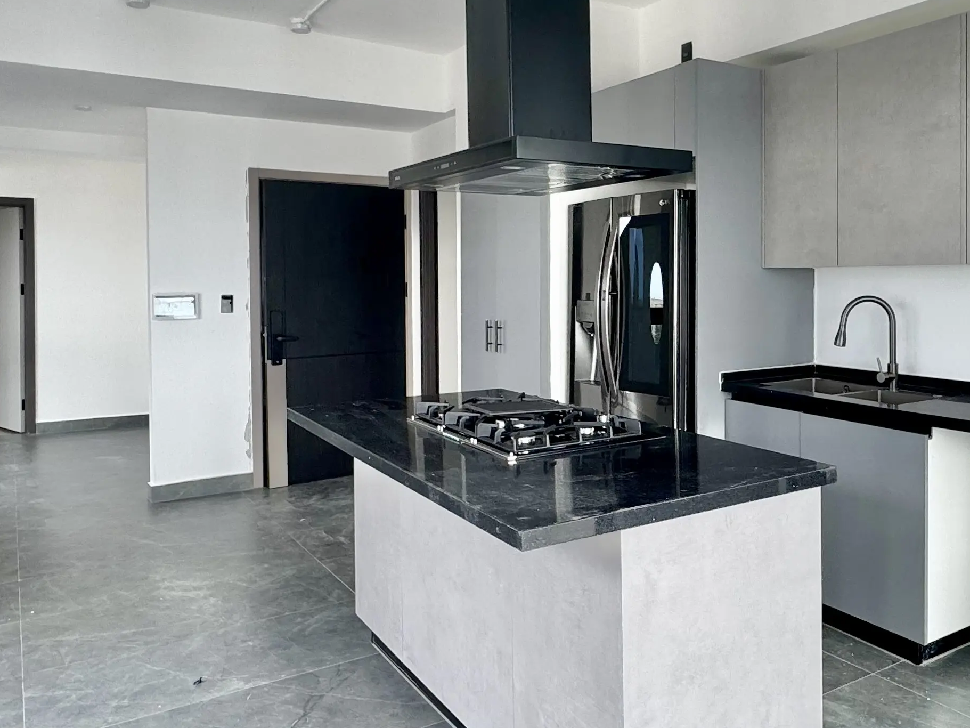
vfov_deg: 45.2
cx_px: 637
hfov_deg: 57.2
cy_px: 295
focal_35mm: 31
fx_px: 869
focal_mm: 2.22
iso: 64
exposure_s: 1/99
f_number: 2.2
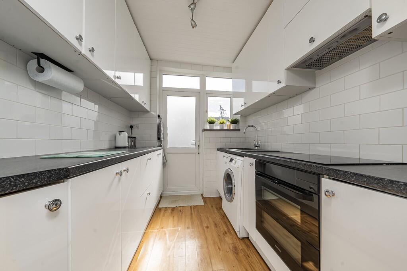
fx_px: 136
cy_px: 136
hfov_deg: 112.6
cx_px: 204
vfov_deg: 90.0
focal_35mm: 12
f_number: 9
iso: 320
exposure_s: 1/250
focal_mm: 12
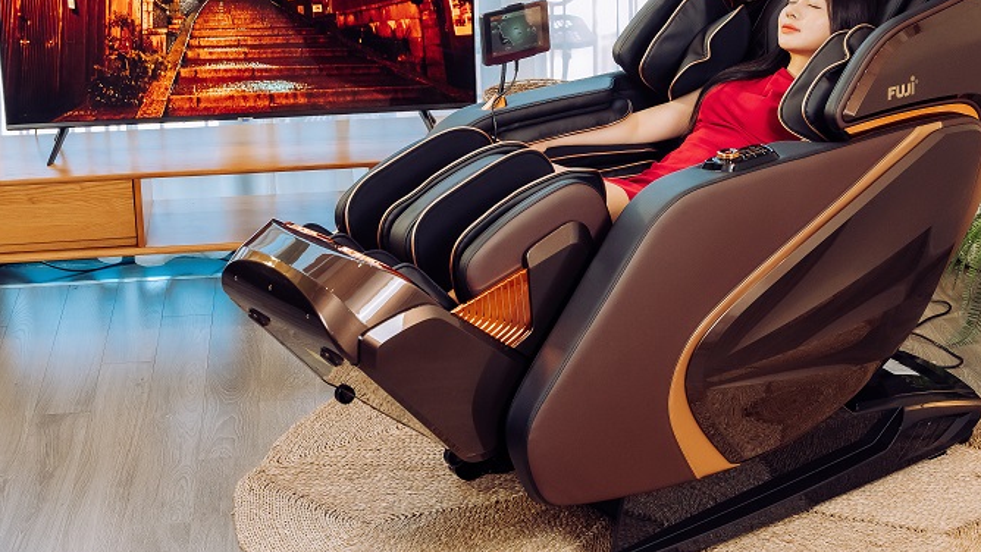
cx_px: 590
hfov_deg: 26.0
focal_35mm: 81
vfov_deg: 14.8
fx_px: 2118
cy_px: 147
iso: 2500
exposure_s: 1/200
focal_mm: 51.9
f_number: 4.5
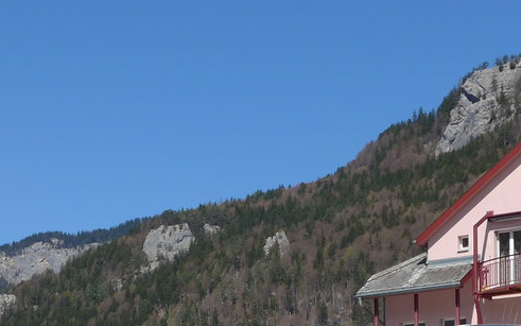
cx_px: 233
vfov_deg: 11.1
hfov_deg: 18.3
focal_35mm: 114
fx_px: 1619
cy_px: 462
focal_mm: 9
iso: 80
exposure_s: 1/1600
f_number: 3.2
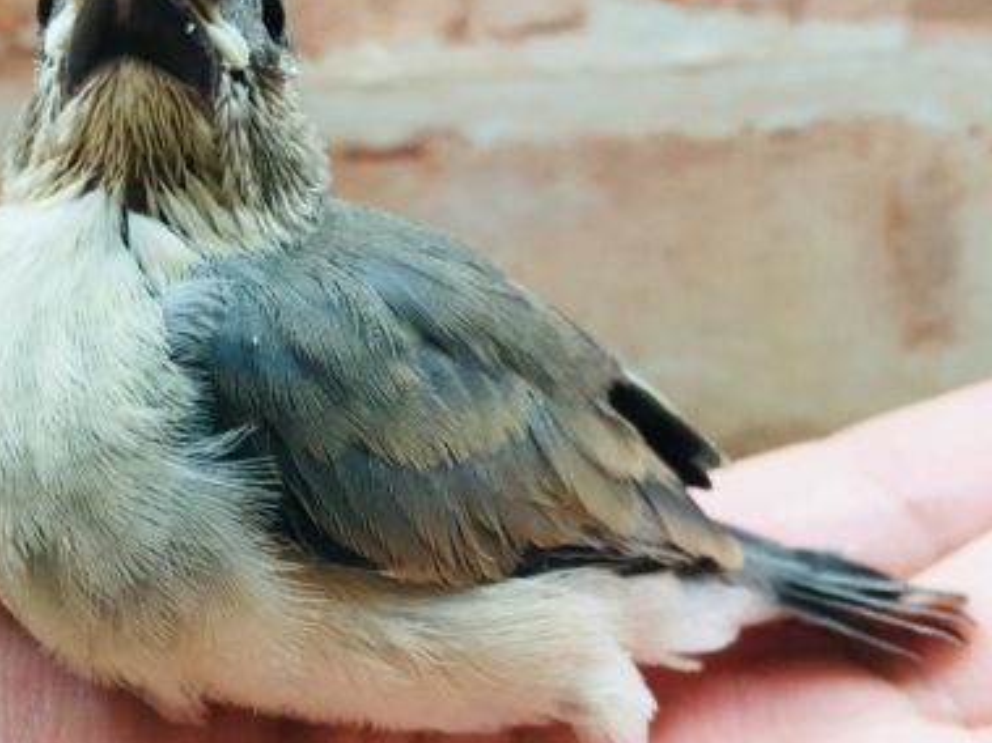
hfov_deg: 37.5
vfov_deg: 29.6
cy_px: 429
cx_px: 199
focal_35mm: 49
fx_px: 1404
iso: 100
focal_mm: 4.15
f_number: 2.2
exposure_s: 1/30
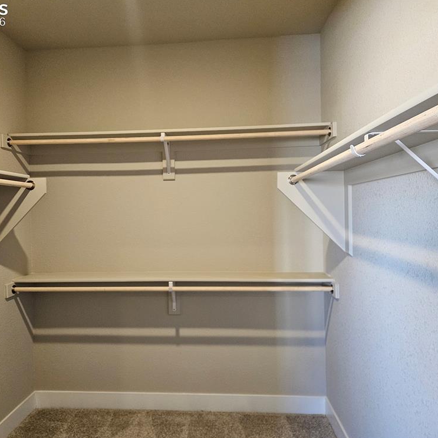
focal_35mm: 28
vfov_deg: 57.3
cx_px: 192
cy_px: 220
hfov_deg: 57.1
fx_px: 401
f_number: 1.8
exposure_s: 1/120
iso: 640
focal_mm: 5.4
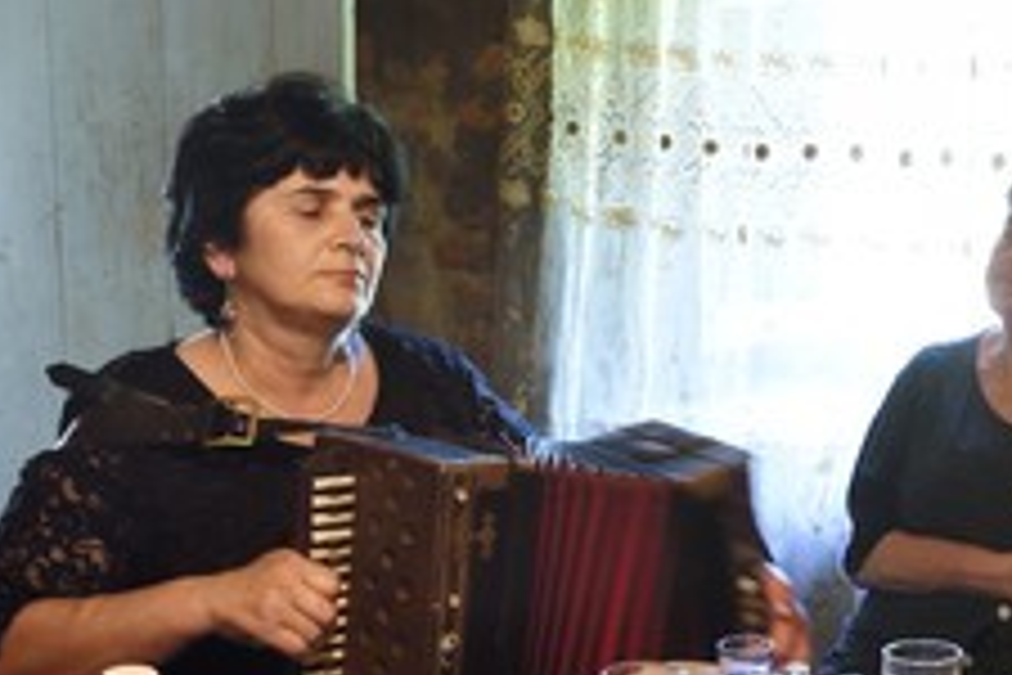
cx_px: 904
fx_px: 2417
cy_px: 536
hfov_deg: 23.1
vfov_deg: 15.8
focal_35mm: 86
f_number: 7.1
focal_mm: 46
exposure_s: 1/13
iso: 1600
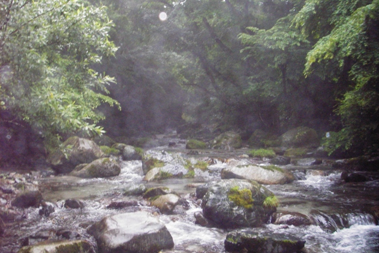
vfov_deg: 33.4
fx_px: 421
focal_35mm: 40
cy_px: 115
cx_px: 190
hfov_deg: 48.4
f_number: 3.3
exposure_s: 1/30
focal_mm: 6.3
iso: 200
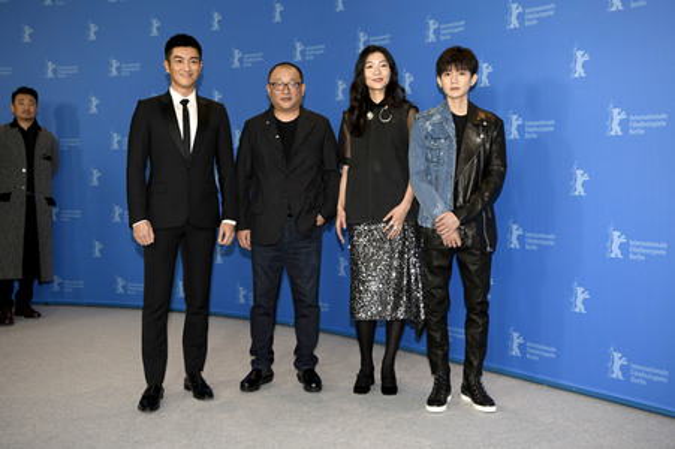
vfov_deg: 35.0
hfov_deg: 50.7
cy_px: 224
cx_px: 338
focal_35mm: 38
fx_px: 712
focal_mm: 38
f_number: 3.5
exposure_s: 1/400
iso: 800
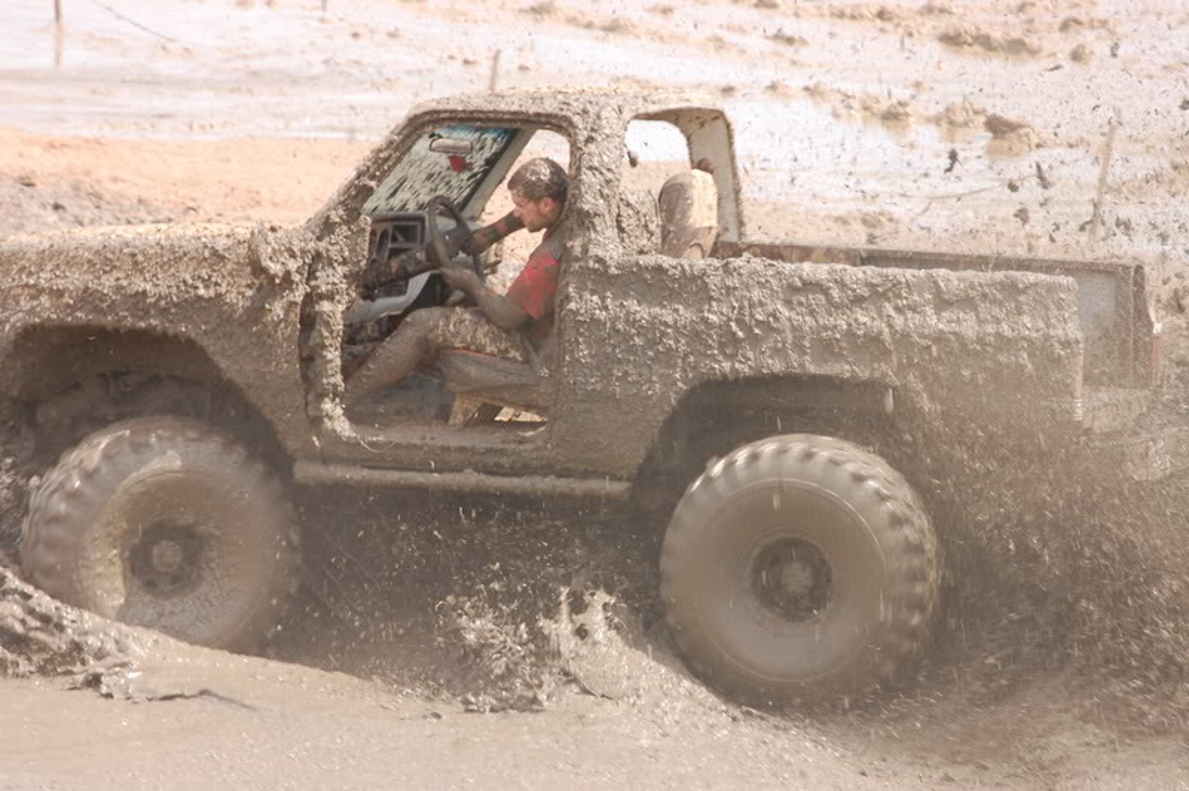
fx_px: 9900
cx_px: 594
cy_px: 396
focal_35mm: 300
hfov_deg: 6.9
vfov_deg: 4.6
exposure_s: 1/200
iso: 400
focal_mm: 200
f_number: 11
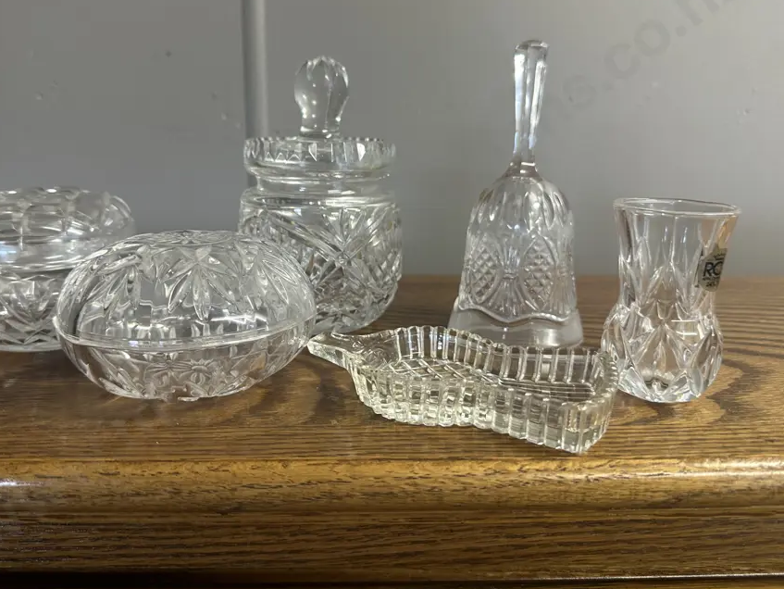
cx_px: 357
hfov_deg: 61.5
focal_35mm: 29
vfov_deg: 48.2
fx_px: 657
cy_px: 258
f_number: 1.78
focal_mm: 6.86
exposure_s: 1/50
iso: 125
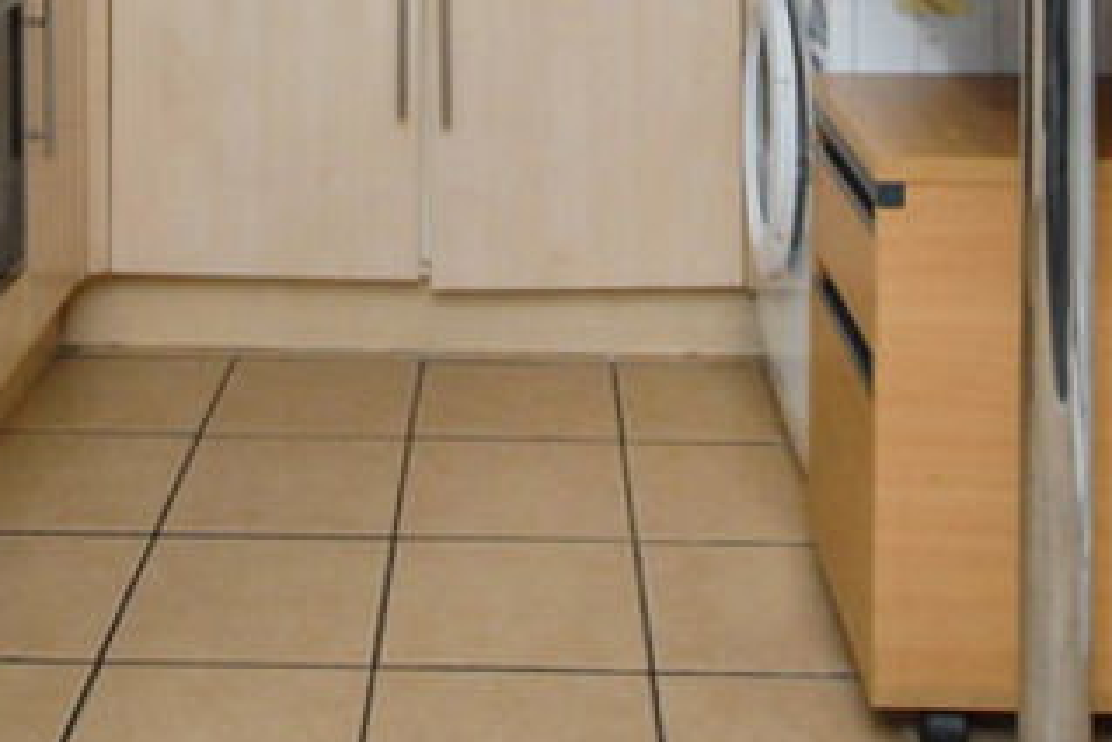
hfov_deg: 36.8
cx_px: 495
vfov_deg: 21.7
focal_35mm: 54
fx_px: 1669
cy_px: -307
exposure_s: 1/60
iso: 400
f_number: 11
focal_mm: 10
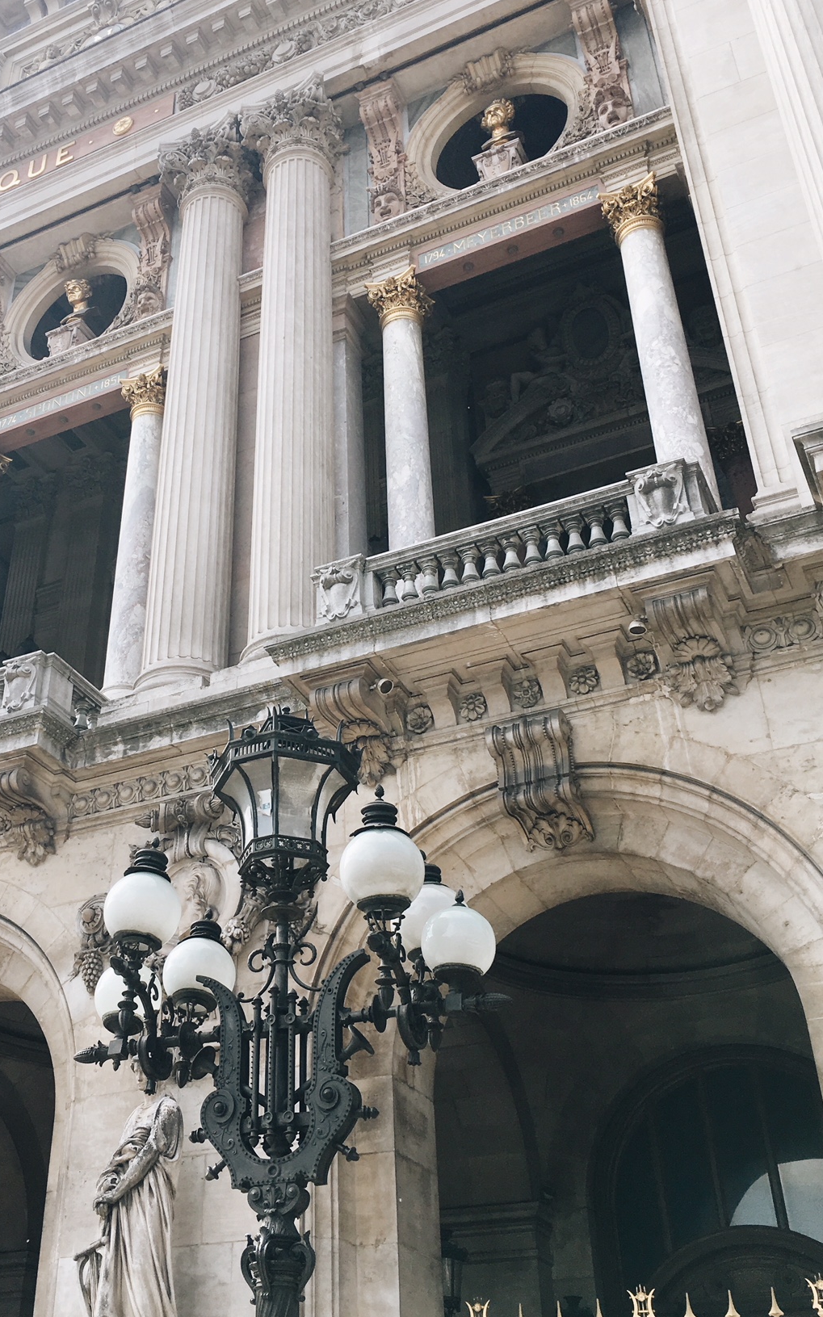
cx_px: 271
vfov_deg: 51.5
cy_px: 619
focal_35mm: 38
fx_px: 1364
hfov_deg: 33.3
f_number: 2.2
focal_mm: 4.15
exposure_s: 1/437
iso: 25
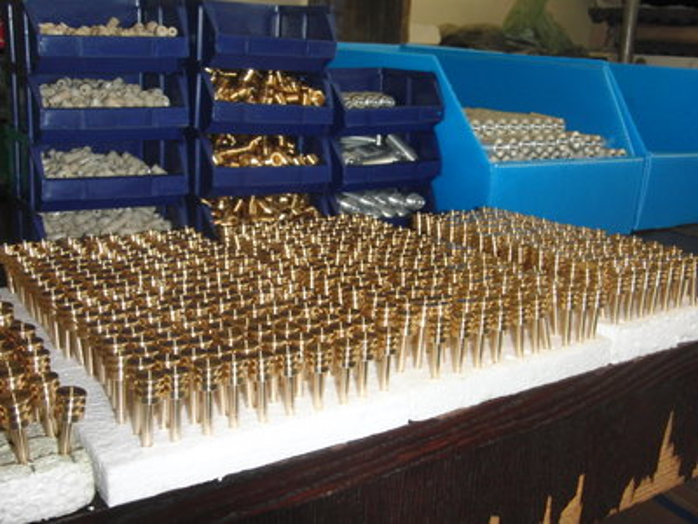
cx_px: 349
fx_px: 766
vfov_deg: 37.7
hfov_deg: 49.0
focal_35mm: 38
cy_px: 262
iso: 100
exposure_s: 1/40
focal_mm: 6.66
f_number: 3.9
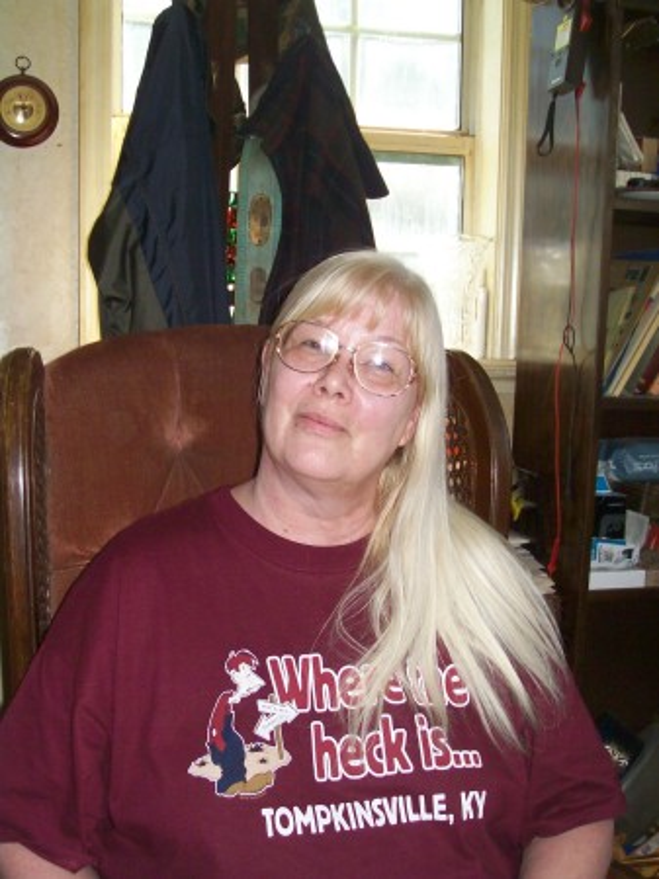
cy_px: 440
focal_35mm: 45
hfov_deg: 32.2
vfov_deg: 42.1
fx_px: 1143
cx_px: 330
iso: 80
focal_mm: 7.6
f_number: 3
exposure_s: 1/73.6
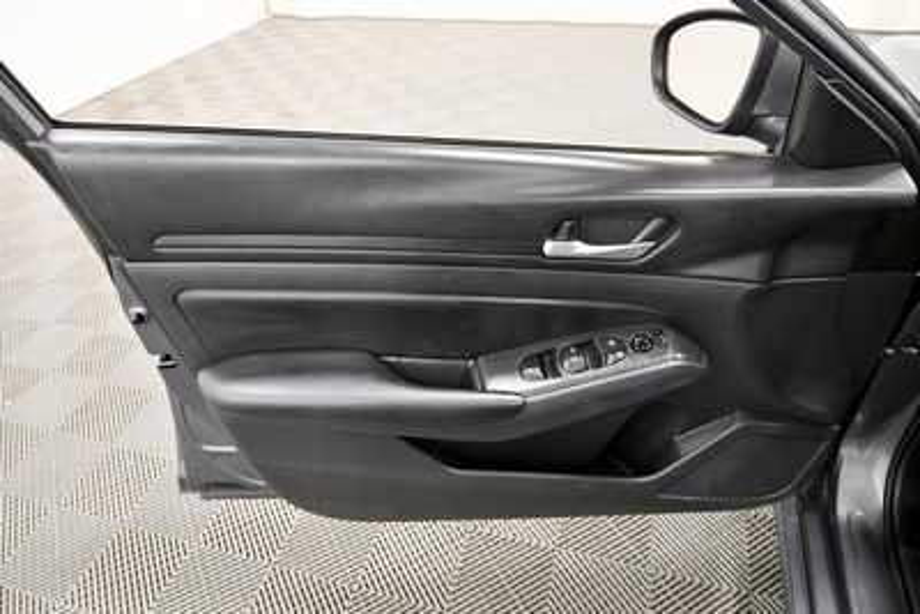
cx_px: 460
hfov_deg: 73.7
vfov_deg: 53.2
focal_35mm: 24
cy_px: 307
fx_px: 614
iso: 3200
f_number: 5.3
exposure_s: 1/100
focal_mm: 16
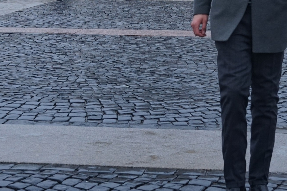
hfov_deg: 19.1
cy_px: -45
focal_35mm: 107
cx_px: 186
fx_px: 850
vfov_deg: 12.5
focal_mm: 34.2
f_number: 5.6
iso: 800
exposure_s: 1/400
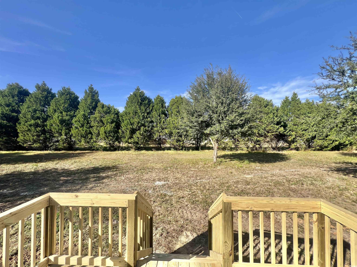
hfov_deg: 106.2
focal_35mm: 13
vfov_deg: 89.9
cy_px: 134
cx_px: 178
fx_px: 134
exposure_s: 1/717
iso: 32
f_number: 1.8
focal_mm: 1.57
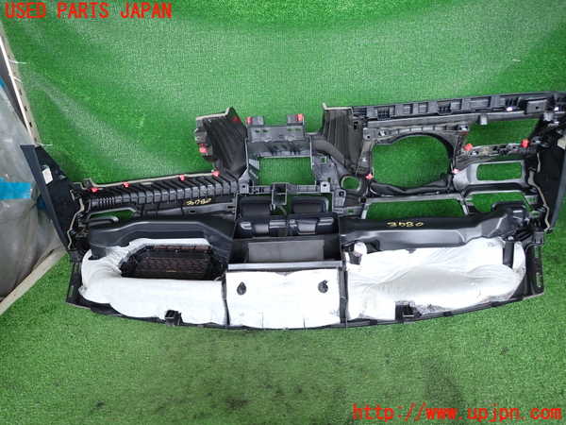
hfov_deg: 69.4
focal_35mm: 25
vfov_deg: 54.9
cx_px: 283
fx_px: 409
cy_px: 212
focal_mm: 4.5
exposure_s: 1/125
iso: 125
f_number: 2
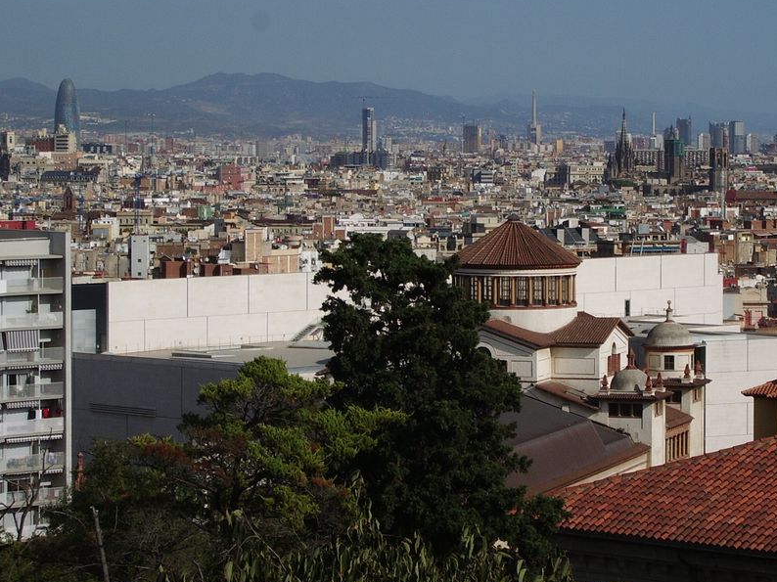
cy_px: 221
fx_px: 3097
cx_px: 500
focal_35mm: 138
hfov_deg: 14.3
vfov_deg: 10.7
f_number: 7.7
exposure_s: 1/400
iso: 50
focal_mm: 17.4
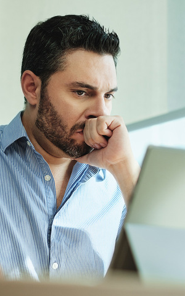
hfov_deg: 15.9
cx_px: 113
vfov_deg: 25.2
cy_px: 149
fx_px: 660
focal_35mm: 82
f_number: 1.8
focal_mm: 35
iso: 400
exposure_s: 1/500
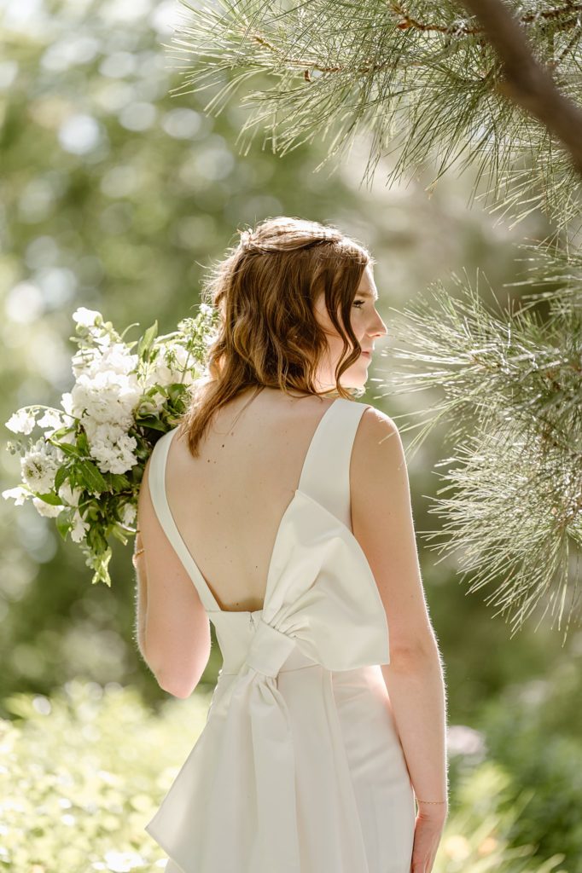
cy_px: 436
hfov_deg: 7.8
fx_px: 4246
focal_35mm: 175
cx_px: 291
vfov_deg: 11.7
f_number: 2.8
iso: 250
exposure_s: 1/640
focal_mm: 175
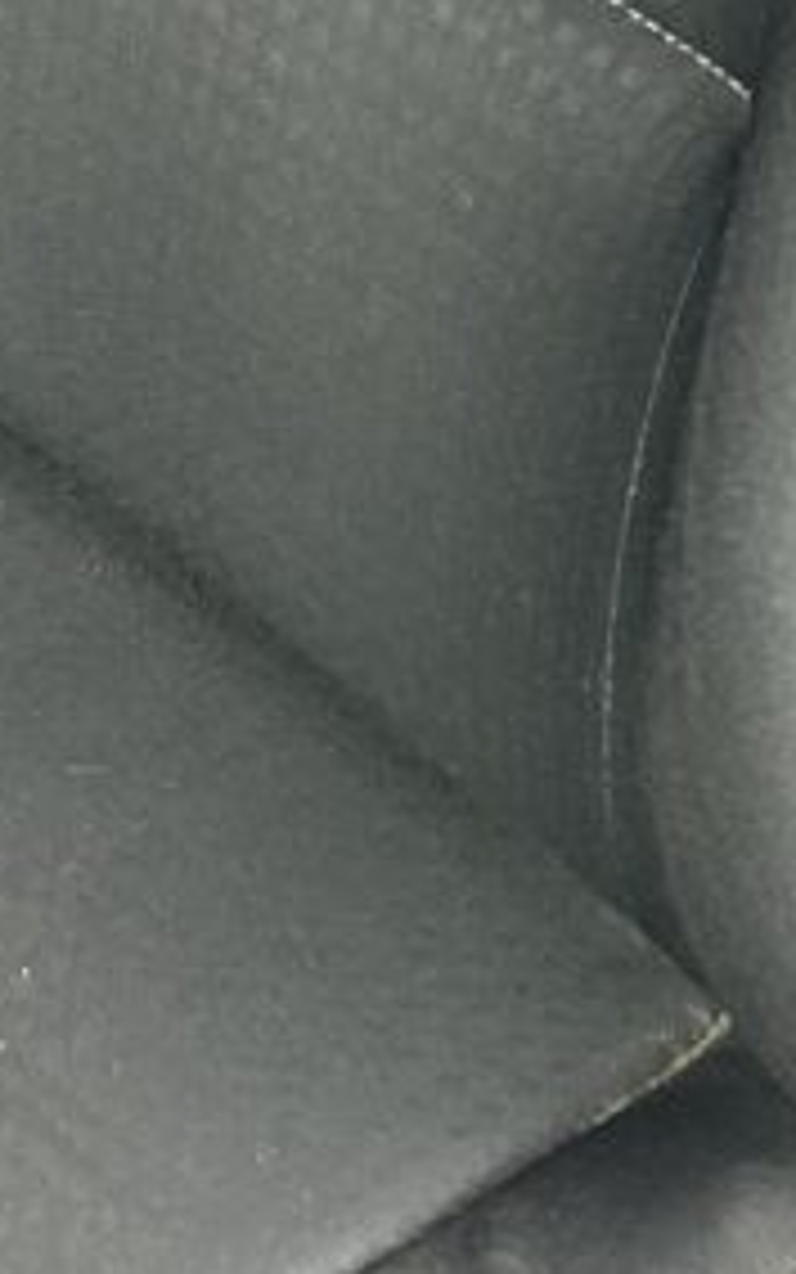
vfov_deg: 14.3
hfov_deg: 8.9
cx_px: -112
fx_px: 5065
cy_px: 511
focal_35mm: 146
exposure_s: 1/110
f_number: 1.5
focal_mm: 5.7
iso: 125
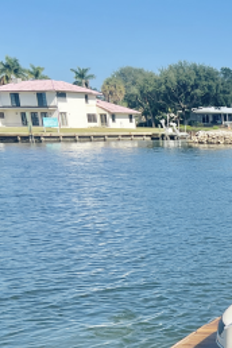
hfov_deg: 17.3
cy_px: 336
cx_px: 359
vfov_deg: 27.4
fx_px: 677
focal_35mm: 70
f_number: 1.5
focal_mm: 5.7
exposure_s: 1/6211
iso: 50
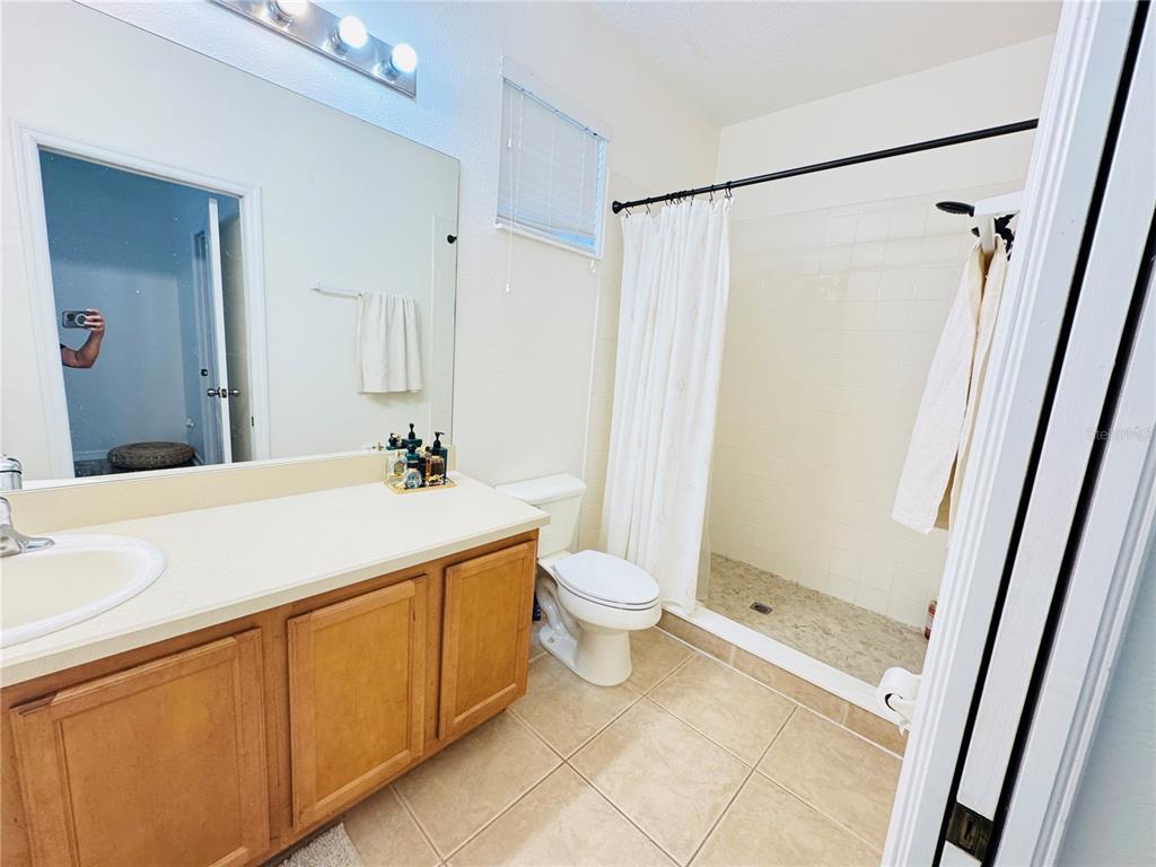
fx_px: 468
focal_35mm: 14
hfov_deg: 102.1
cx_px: 578
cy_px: 434
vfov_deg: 85.7
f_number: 2.2
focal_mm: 2.22
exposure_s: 1/120
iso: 200
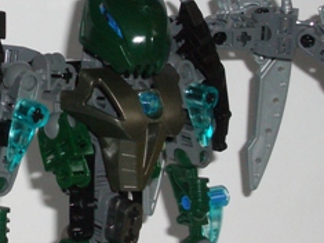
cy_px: 58
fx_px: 1581
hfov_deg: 11.5
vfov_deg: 8.8
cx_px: -47
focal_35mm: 169
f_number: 3.5
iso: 200
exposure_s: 1/60
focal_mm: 10.2
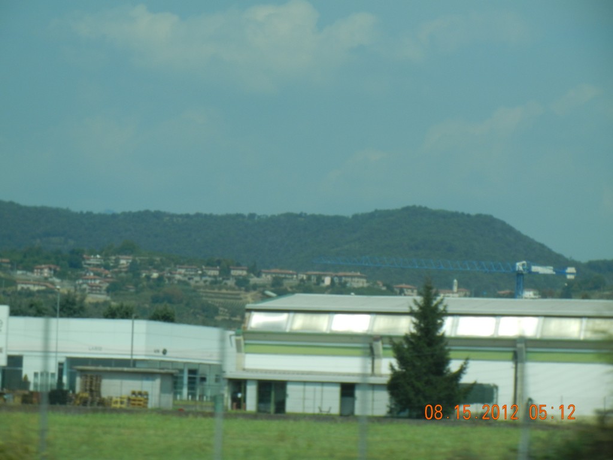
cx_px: 306
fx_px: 2692
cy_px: 230
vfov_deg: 9.8
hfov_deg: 13.0
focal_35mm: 152
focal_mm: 27.4
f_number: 9.2
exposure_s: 1/278
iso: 160
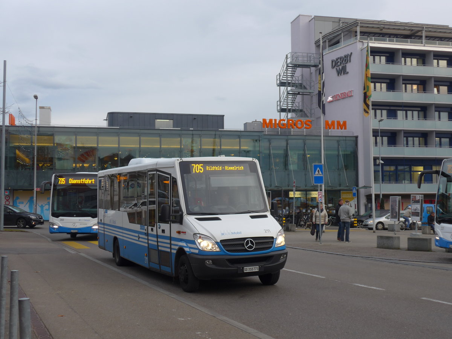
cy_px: 170
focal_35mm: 46
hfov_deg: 41.2
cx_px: 226
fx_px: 601
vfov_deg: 31.5
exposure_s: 1/125
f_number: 3
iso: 80
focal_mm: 9.5
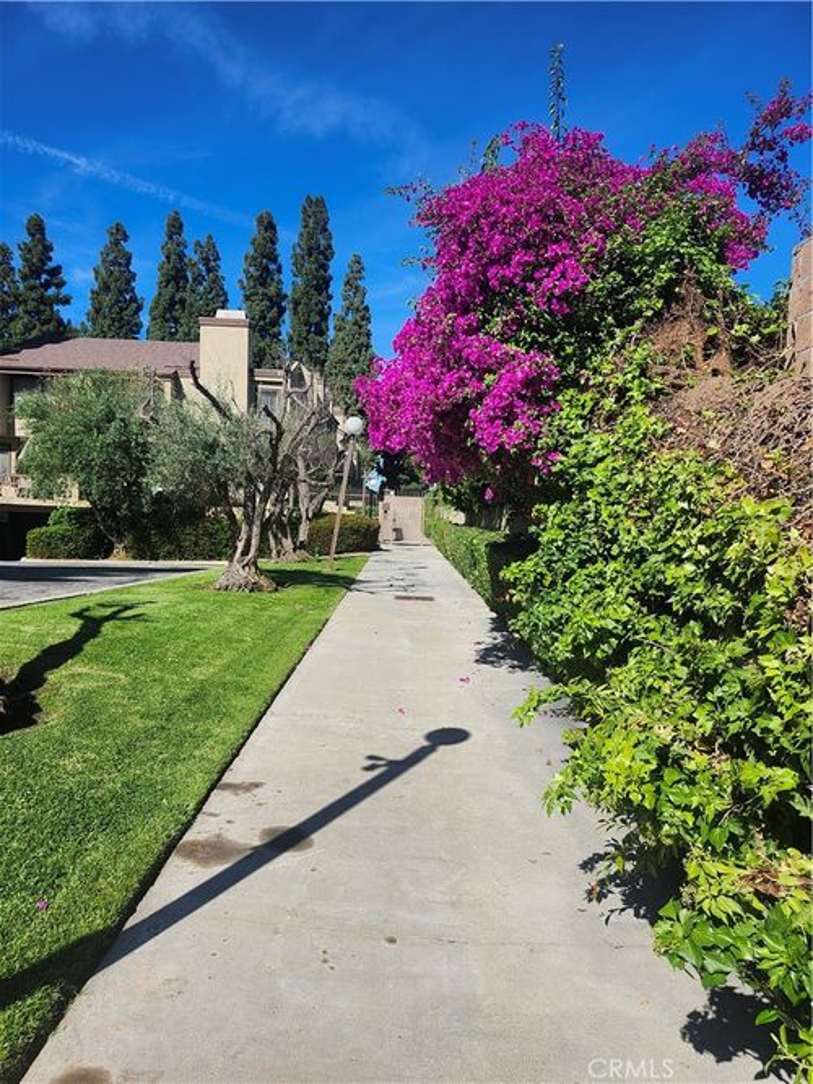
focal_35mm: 23
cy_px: 542
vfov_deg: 73.9
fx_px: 720
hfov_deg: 58.9
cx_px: 406
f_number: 1.8
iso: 25
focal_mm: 5.54
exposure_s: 1/1941
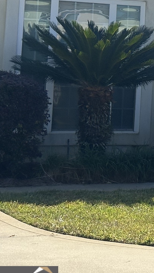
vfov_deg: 14.5
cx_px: 355
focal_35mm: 146
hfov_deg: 7.8
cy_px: 9
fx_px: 1060
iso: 64
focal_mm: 6.86
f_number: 1.78
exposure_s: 1/7092
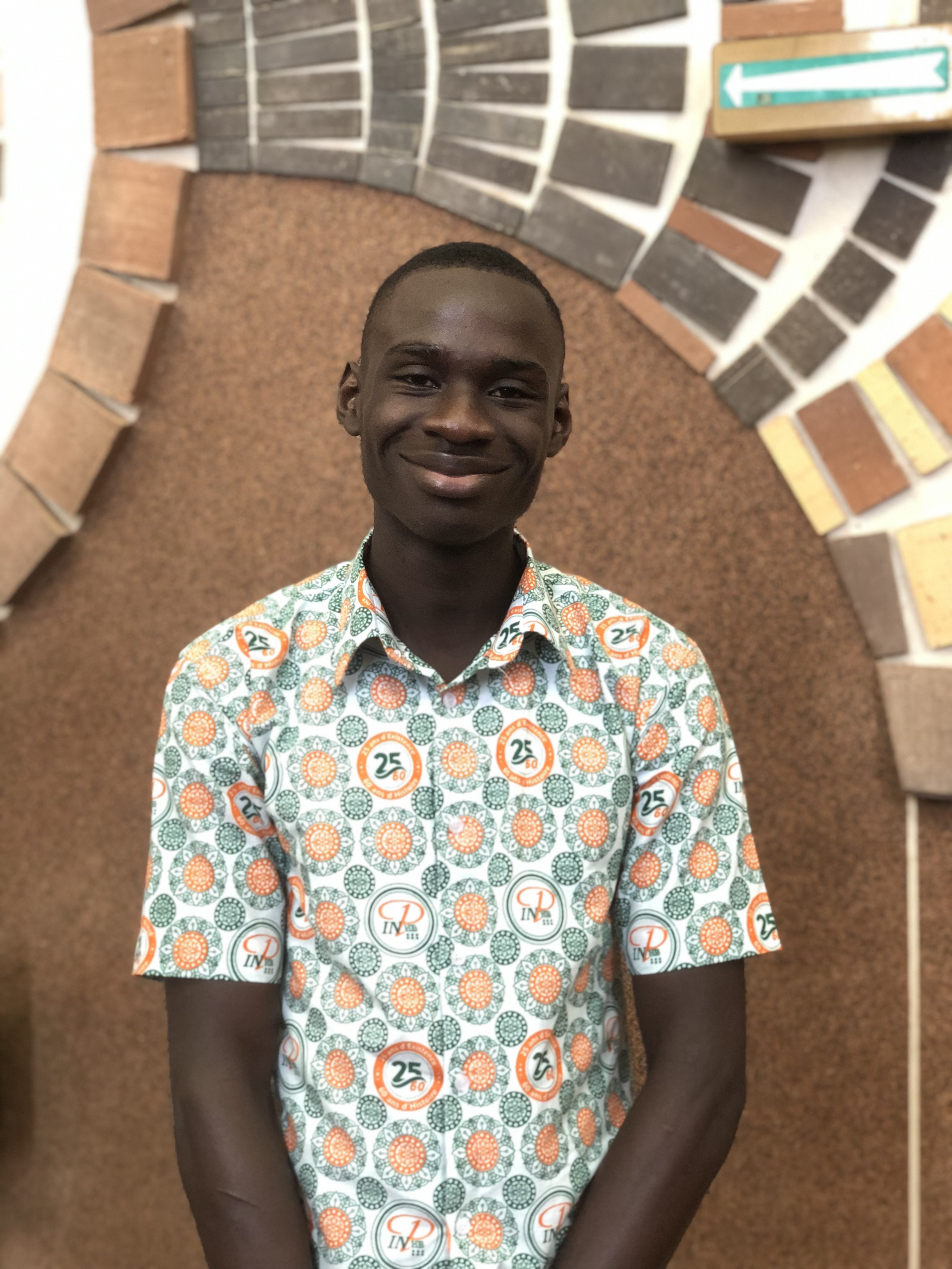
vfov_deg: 36.8
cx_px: 476
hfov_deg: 28.0
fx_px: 1907
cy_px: 634
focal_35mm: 52
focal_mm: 6
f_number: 2.4
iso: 160
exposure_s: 1/24
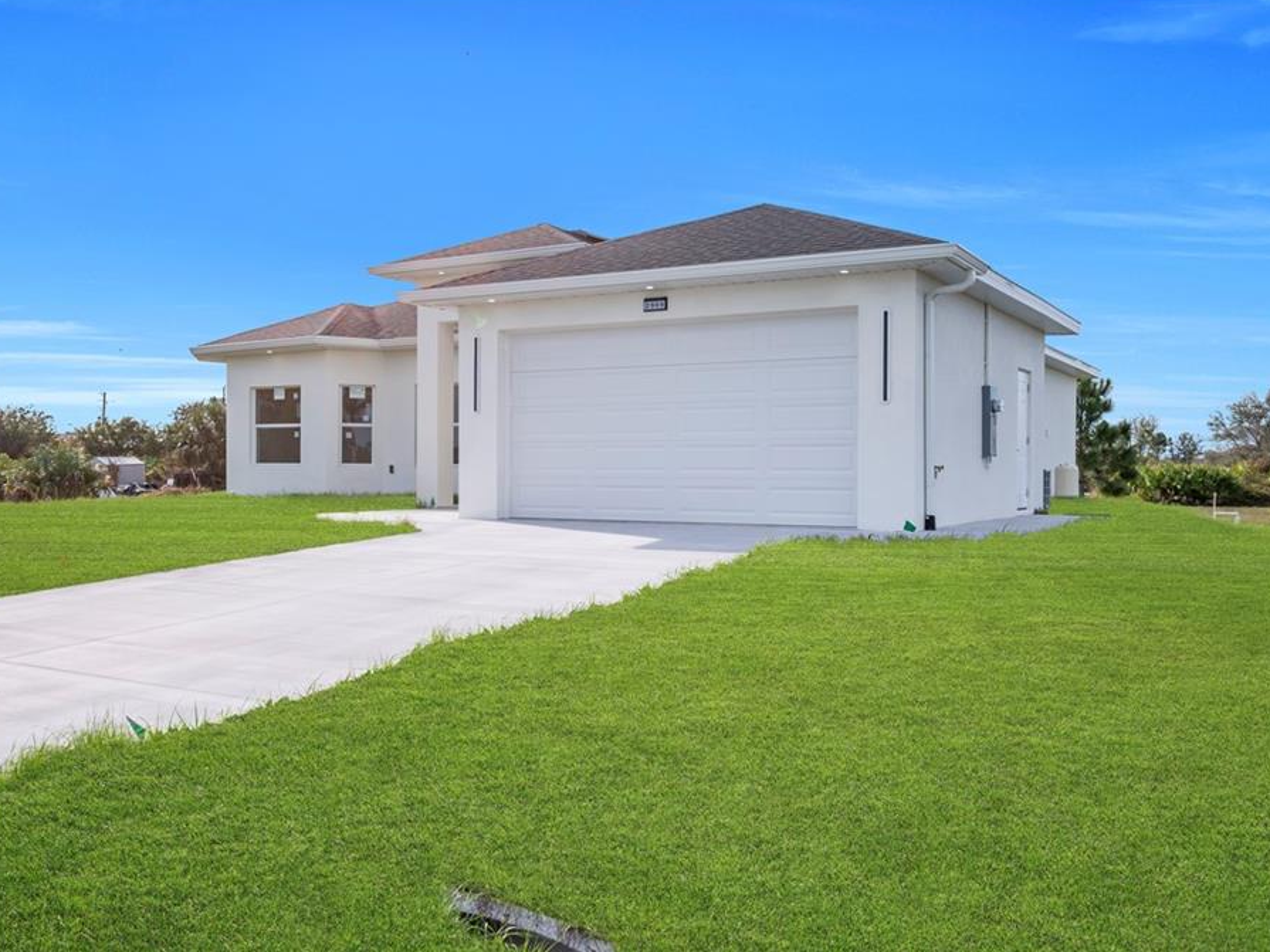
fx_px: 1211
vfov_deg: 42.9
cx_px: 619
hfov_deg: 55.4
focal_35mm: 33
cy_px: 471
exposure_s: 1/250
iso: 100
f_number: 8
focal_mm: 20
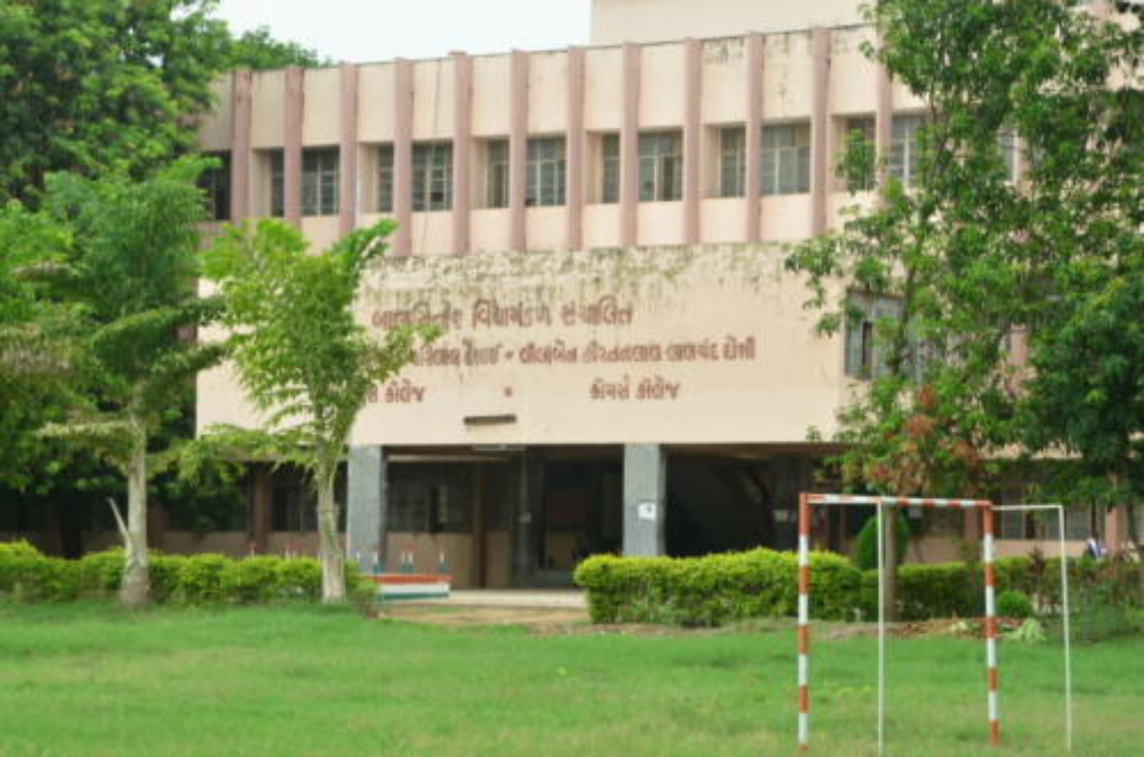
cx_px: 572
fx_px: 3329
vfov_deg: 13.0
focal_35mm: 105
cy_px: 378
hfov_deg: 19.5
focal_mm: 70
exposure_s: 1/125
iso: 200
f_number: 10
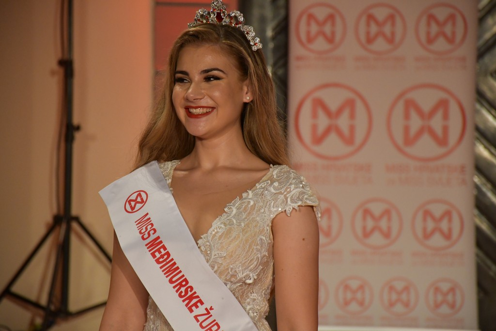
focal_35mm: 210
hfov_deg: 9.8
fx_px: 2894
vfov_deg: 6.5
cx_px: 248
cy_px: 166
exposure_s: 1/500
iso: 3200
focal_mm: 140
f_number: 5.6
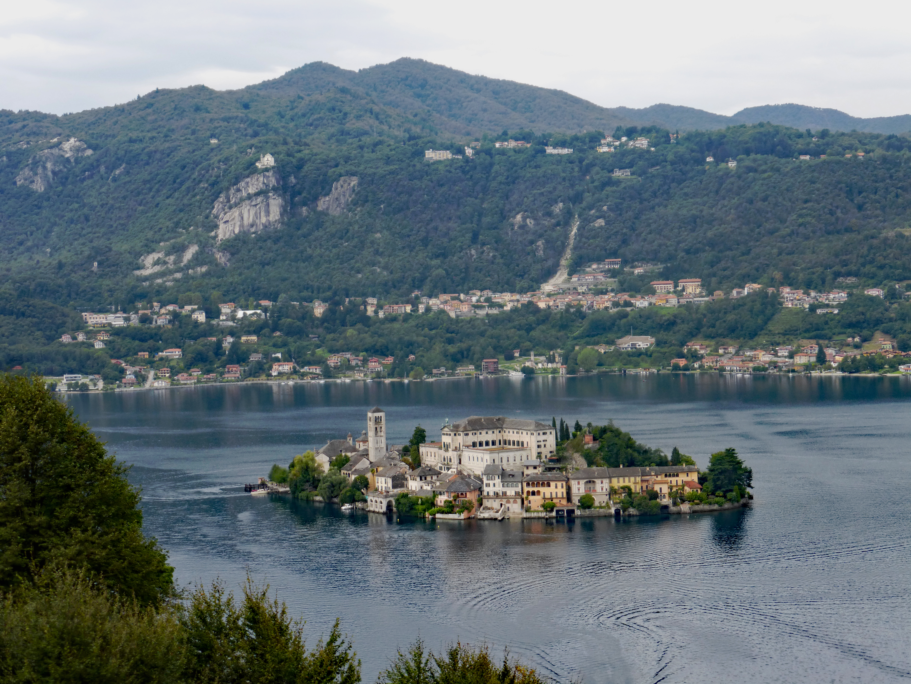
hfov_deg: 29.4
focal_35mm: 66
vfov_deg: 22.3
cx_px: 456
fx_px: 1737
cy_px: 342
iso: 100
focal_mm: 11.7
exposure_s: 1/250
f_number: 4.9
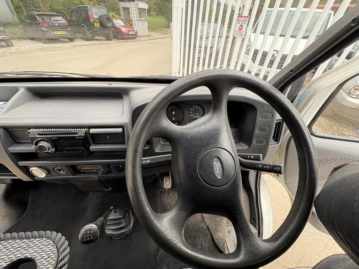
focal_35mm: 14
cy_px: 134
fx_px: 145
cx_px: 180
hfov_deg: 102.1
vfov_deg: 85.7
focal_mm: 2.22
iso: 100
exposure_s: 1/99
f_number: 2.2
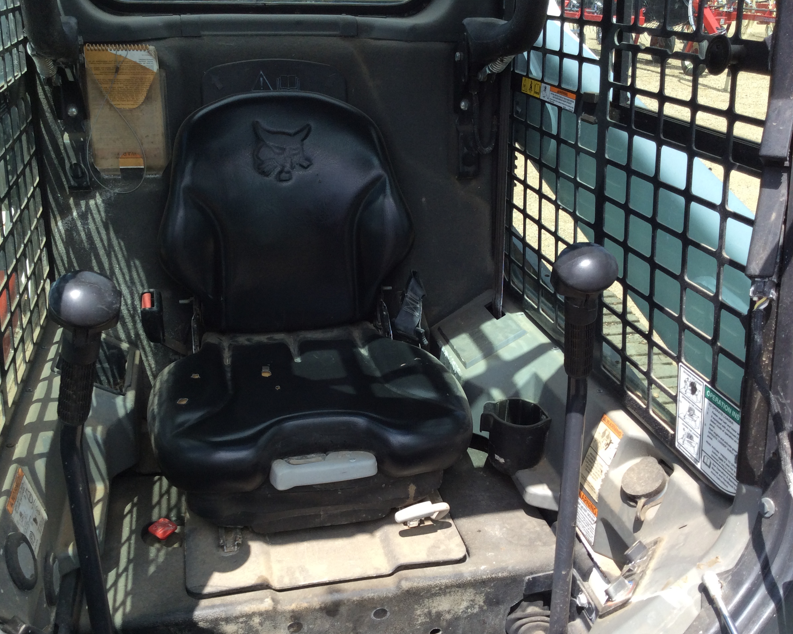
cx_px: 361
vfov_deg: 43.4
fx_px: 798
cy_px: 317
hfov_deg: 52.8
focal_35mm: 34
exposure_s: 1/689
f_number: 2.4
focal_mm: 3.3
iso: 32
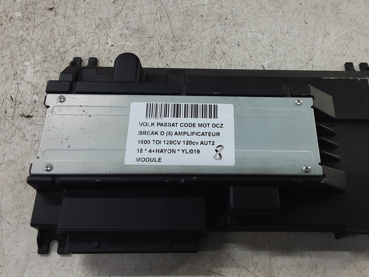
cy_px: 119
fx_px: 341
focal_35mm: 32
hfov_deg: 56.7
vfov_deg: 44.0
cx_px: 206
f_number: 1.9
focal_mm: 2.91
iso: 80
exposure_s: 1/50
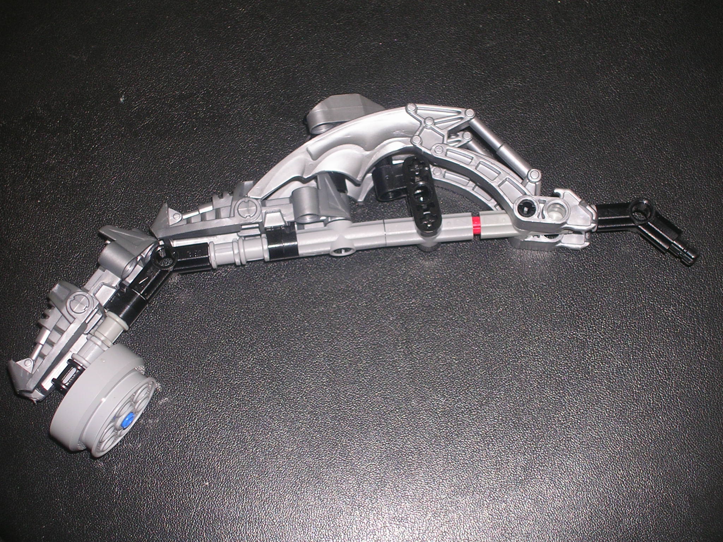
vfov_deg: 17.2
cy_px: 271
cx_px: 362
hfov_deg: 22.8
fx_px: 1796
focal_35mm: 86
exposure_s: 1/60.1
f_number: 4.1
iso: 50
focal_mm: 13
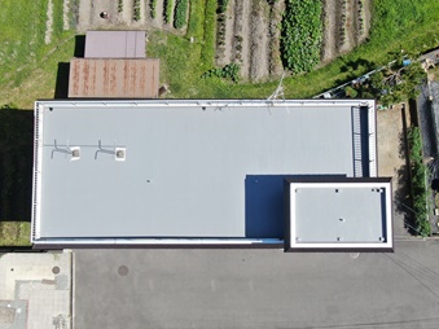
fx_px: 393
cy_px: 167
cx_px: 218
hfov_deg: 58.4
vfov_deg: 45.4
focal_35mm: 31
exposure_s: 1/1000
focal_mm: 5.22
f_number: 3.1
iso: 100
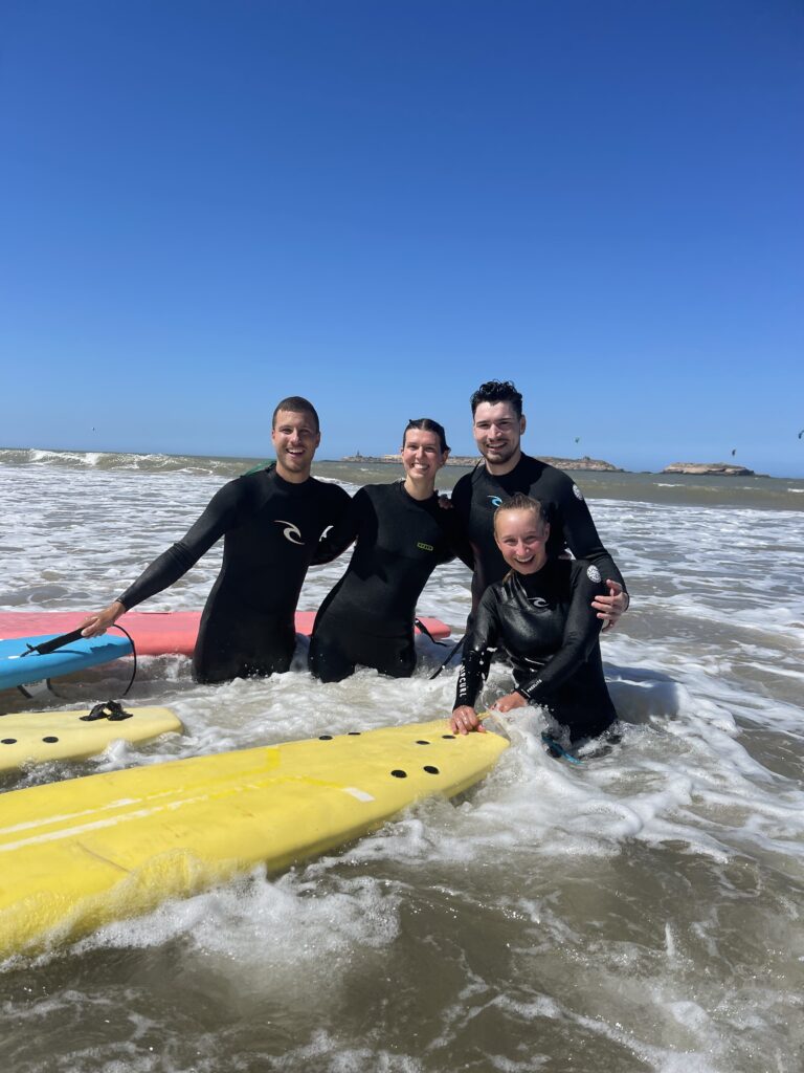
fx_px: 805
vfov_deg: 67.3
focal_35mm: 26
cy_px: 536
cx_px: 402
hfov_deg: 53.1
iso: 50
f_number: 1.6
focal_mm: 5.1
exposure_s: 1/9174
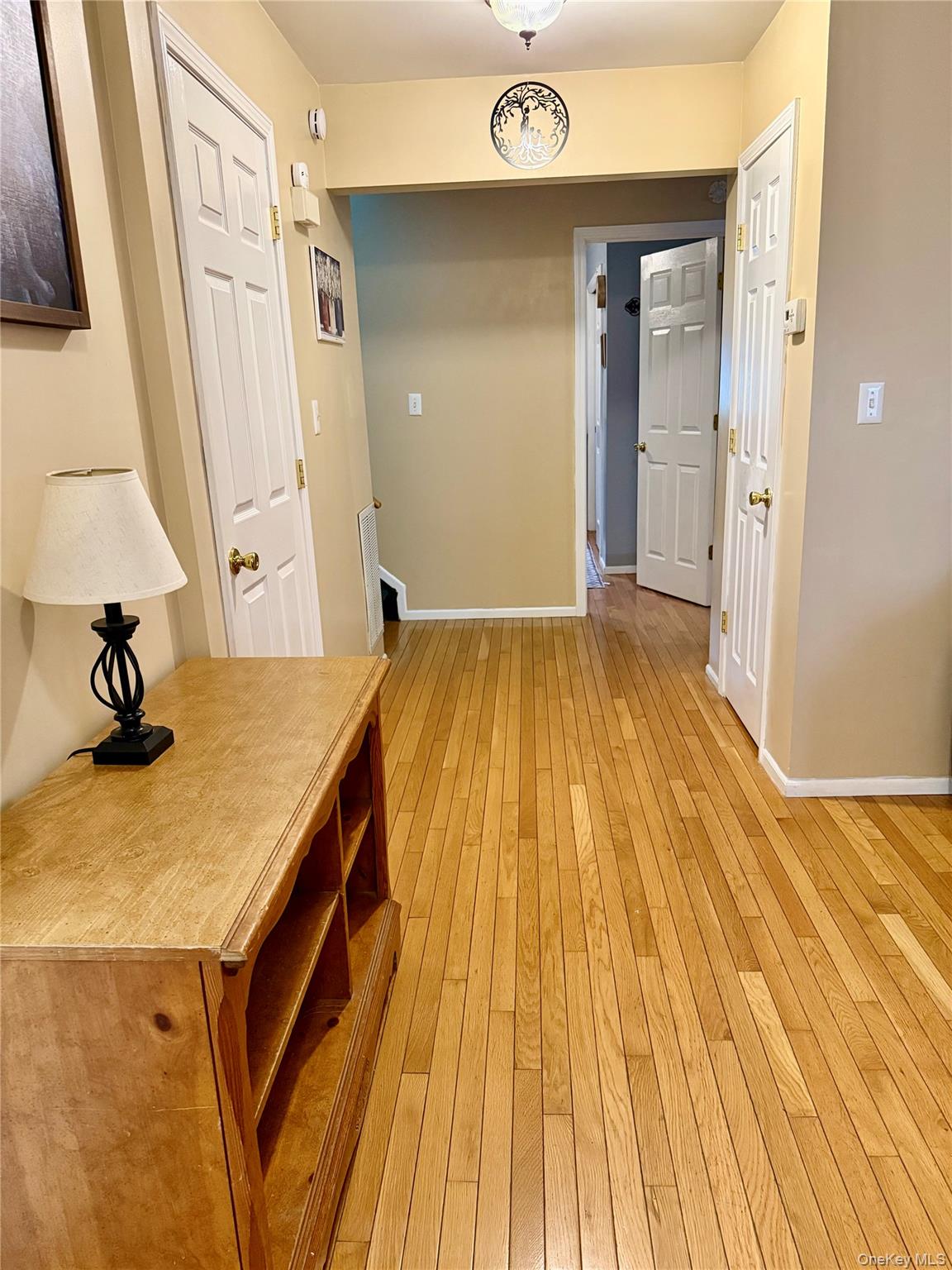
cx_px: 476
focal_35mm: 24
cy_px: 635
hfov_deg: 56.8
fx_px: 880
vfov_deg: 71.6
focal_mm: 6.76
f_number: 1.78
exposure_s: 1/60
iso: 640
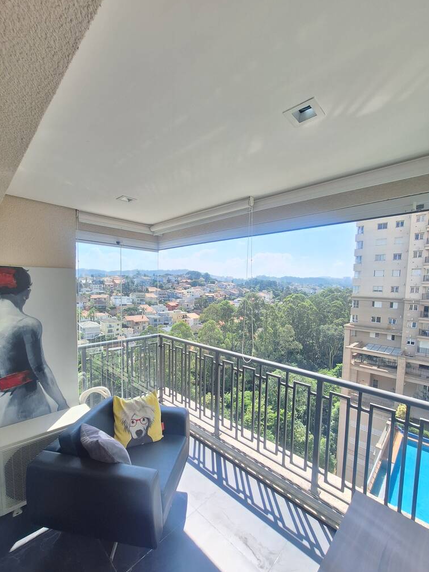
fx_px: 231
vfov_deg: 102.0
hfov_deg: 85.7
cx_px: 212
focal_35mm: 14
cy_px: 302
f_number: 2.2
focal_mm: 1.74
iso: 40
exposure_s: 1/421
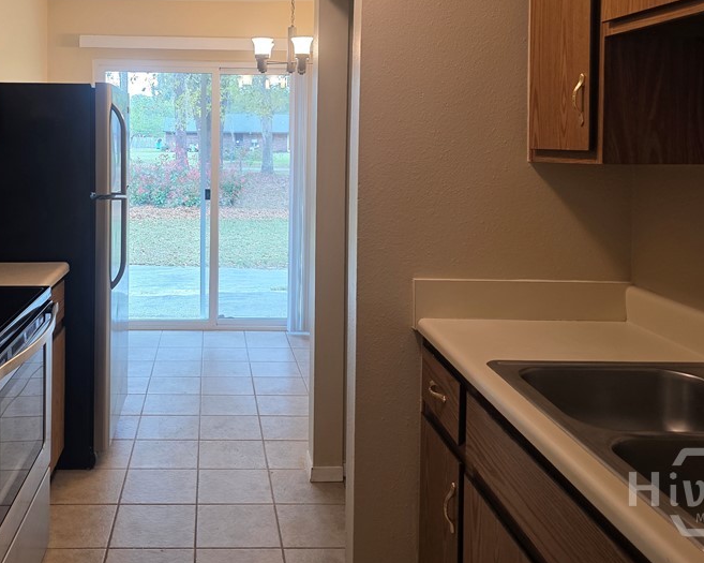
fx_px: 729
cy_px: 163
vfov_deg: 41.3
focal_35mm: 35
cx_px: 227
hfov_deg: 50.5
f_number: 1.7
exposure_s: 1/120
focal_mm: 6.3
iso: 125
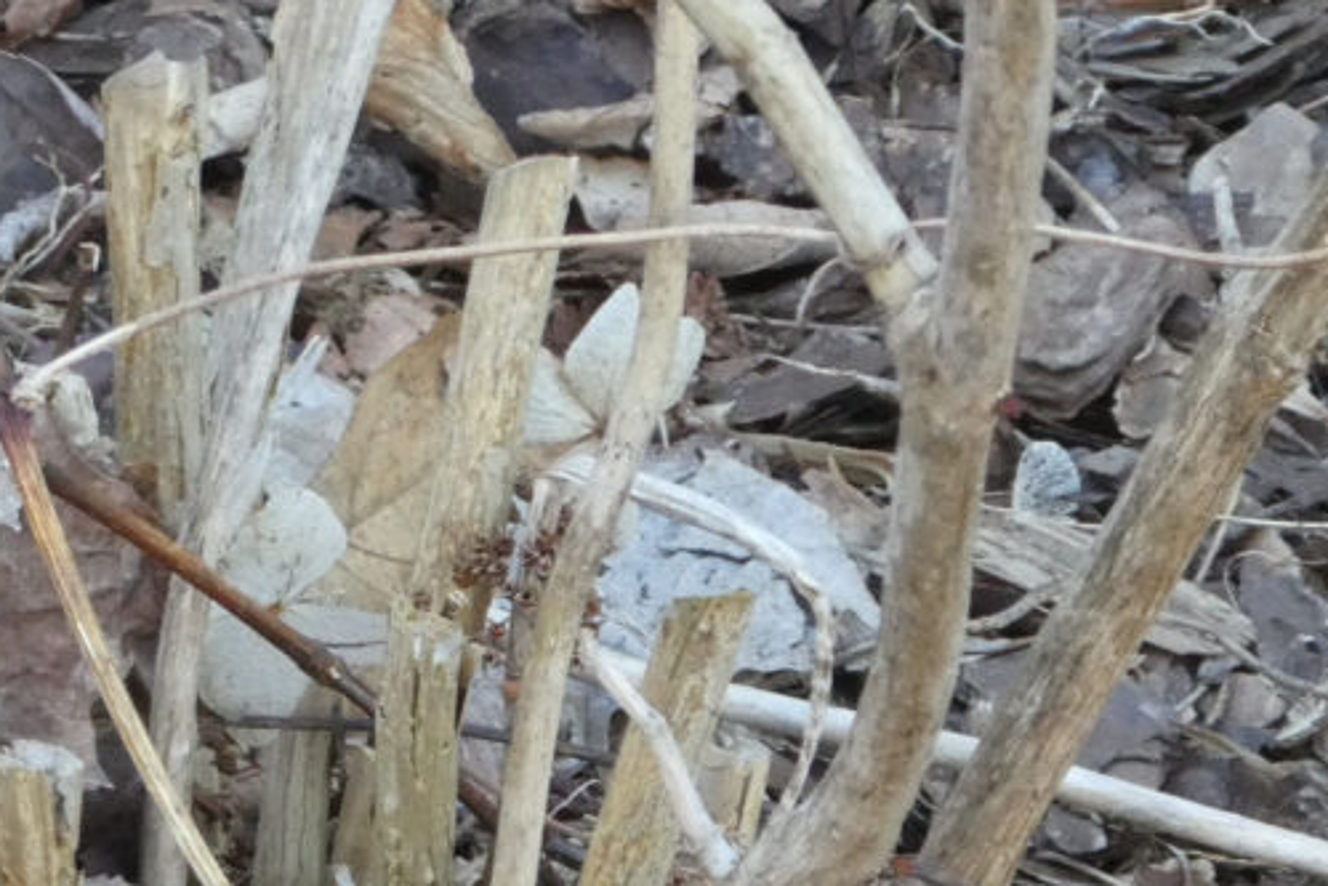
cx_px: -59
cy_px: 1016
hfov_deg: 4.5
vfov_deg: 3.0
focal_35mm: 458
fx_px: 16899
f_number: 5.4
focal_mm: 25.6
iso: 400
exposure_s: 1/80
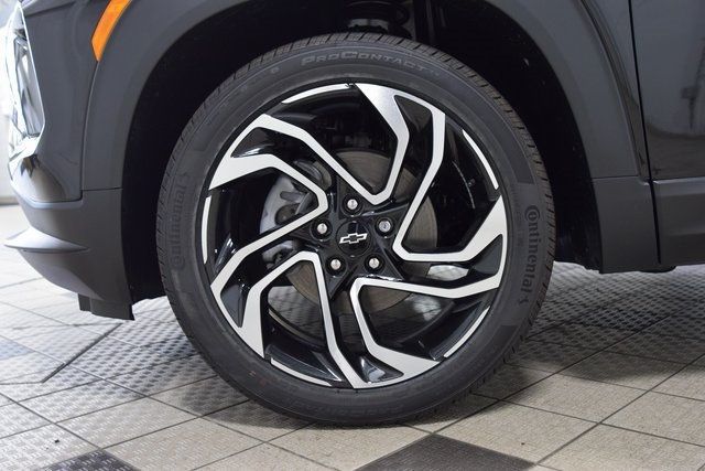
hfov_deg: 53.1
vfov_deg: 36.9
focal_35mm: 36
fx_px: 705
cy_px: 236
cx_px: 352
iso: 1600
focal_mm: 24
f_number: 4
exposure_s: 1/60
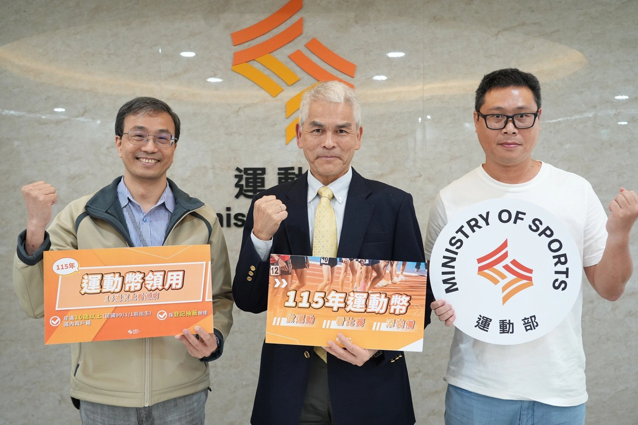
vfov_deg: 37.8
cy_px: 212
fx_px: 620
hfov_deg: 54.4
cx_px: 319
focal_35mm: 35
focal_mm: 35
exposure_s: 1/160
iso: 2000
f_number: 4.5
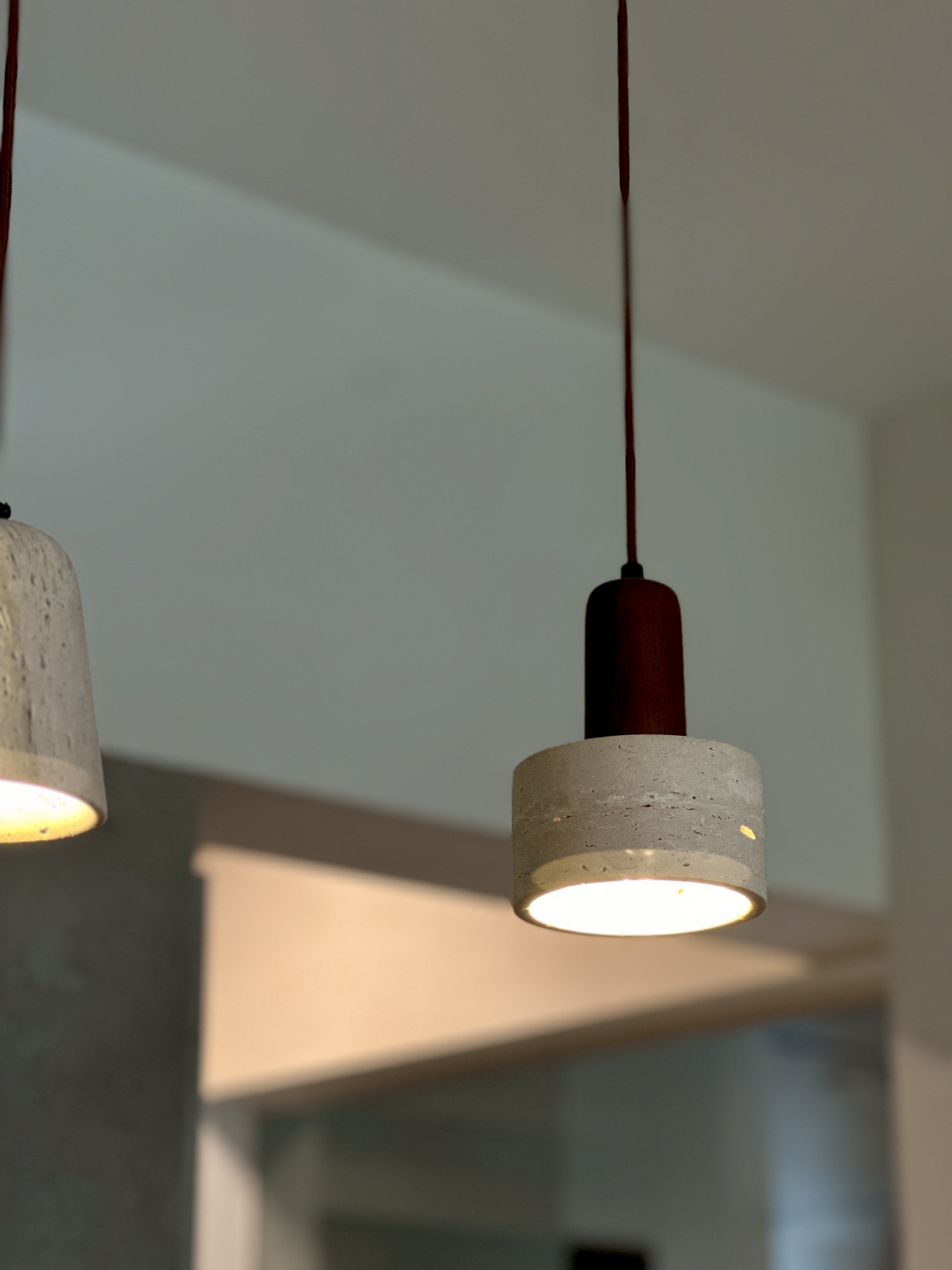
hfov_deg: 19.1
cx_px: 476
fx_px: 2824
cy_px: 635
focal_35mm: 77
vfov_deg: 25.3
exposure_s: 1/50
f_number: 2.8
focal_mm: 9
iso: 125
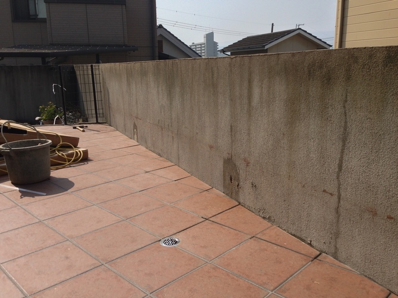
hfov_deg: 55.3
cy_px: 149
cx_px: 199
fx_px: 380
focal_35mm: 33
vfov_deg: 43.0
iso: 50
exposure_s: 1/1391
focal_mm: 4.13
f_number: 2.4
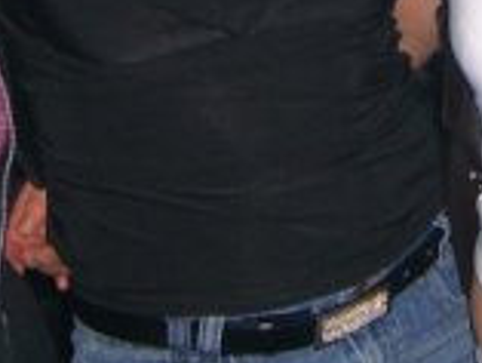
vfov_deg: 9.8
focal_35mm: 145
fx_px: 2021
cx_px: 414
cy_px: -258
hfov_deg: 13.5
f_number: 2.8
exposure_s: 1/60
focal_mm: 7.9
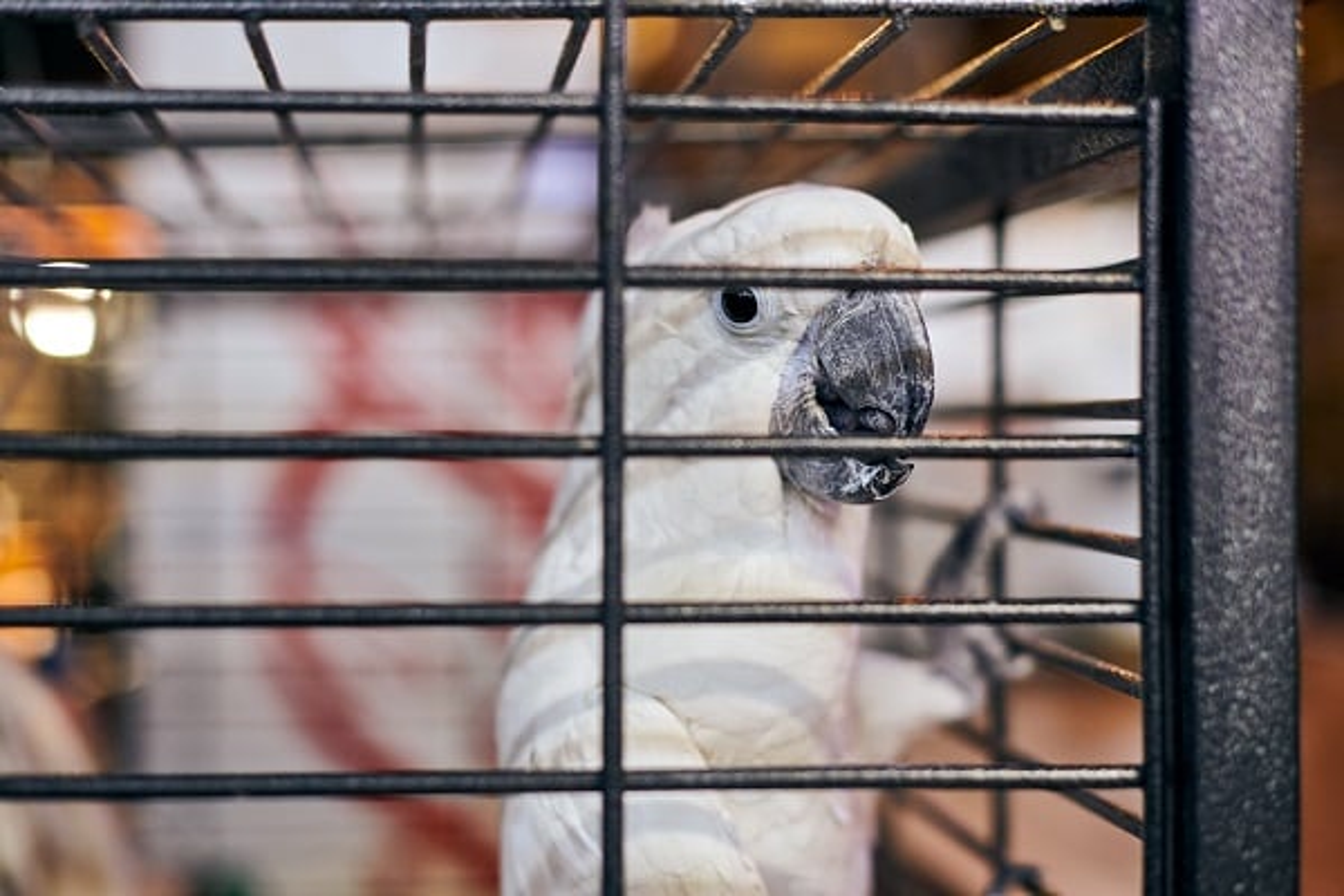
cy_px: 448
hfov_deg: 39.6
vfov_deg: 27.0
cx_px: 672
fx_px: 1867
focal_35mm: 50
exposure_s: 1/100
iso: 400
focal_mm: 50
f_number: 2.2
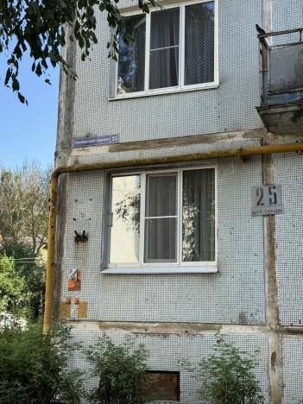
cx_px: 152
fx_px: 560
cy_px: 202
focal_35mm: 48
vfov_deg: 39.7
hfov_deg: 30.3
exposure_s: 1/1059
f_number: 1.78
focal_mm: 6.76
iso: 64
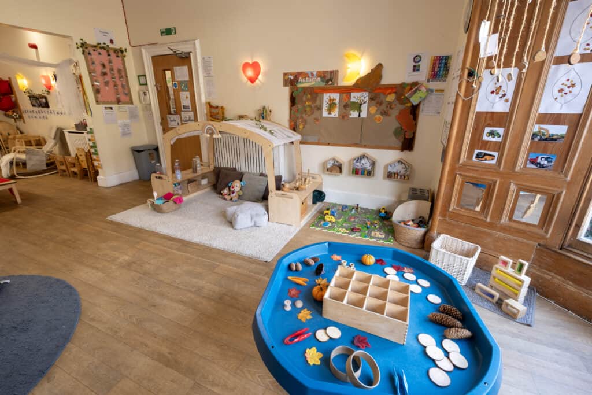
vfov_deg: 77.3
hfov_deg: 100.4
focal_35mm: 15
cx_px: 296
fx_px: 247
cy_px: 198
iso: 125
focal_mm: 10
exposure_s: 1/1.67
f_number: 10
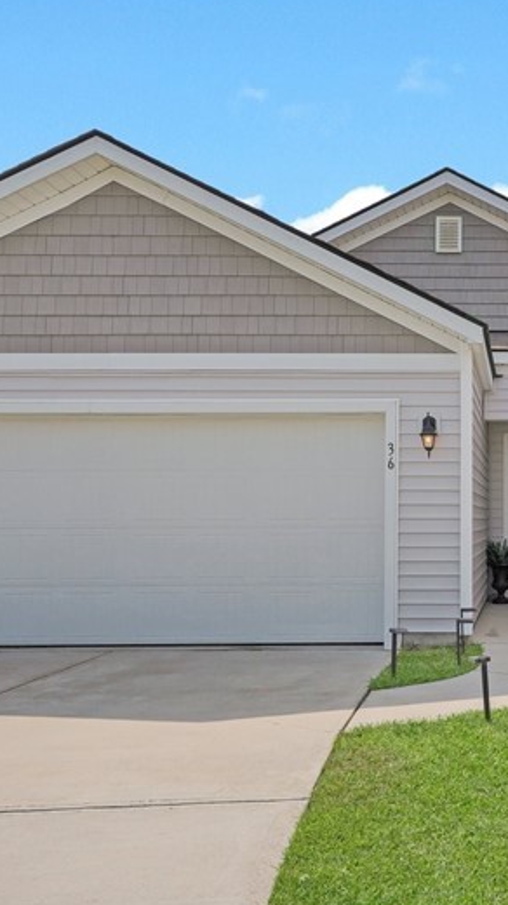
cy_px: 495
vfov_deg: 55.1
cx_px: 546
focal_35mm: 36
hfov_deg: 29.7
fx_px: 865
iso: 320
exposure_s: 1/60
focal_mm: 16.5
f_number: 9
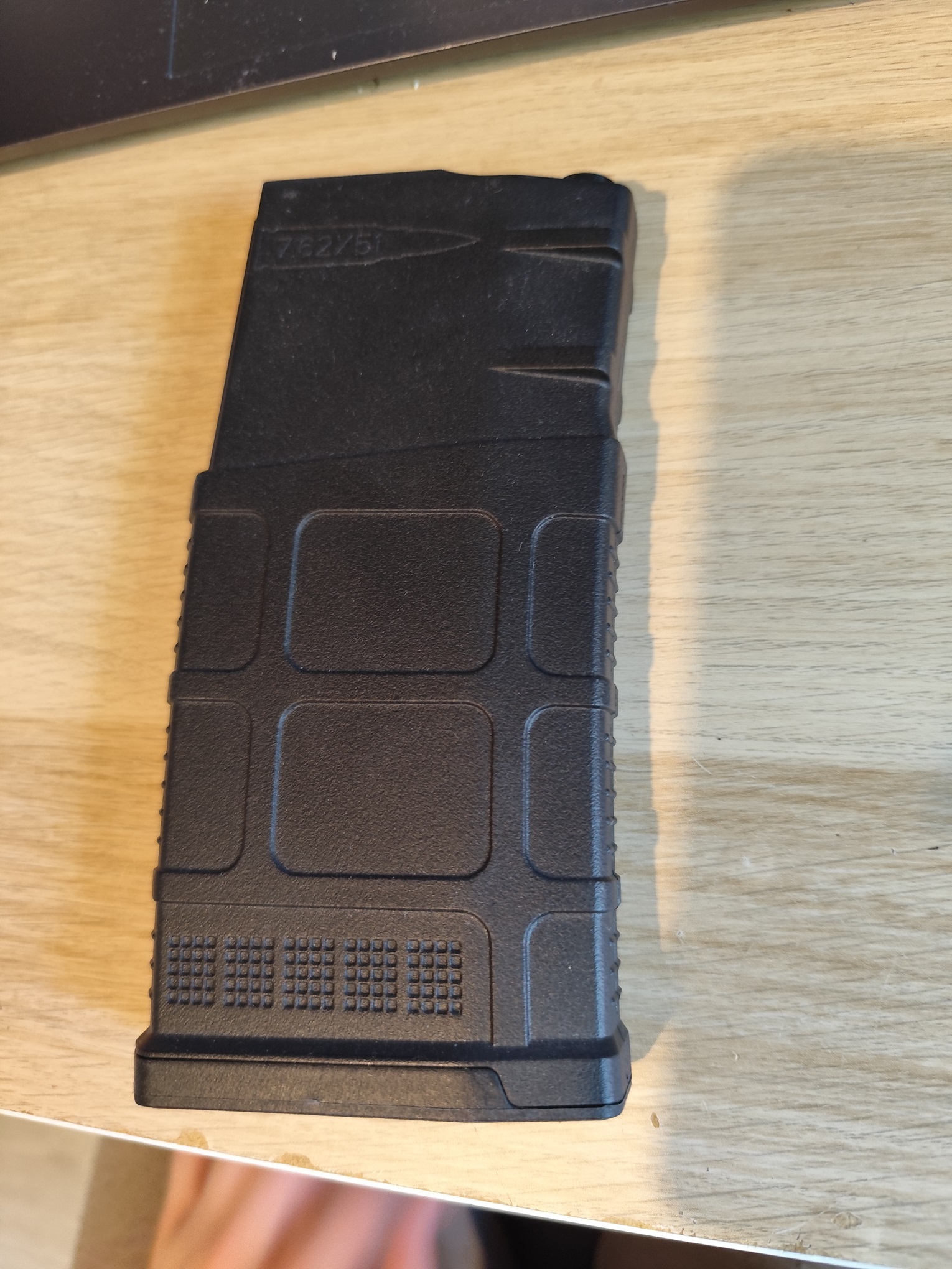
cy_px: 634
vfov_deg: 73.9
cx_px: 476
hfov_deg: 58.9
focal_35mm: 23
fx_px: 843
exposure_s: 1/33.3
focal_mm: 6.19
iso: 1000
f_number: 1.65
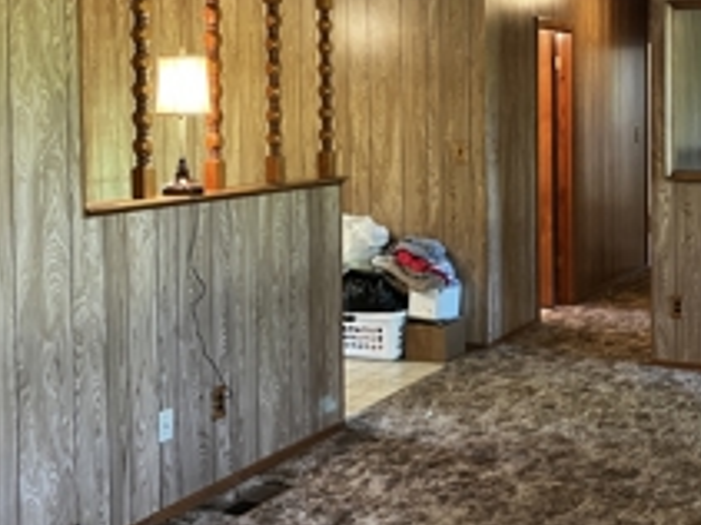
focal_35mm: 53
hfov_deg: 35.4
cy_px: 173
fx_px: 1073
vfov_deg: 27.3
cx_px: 525
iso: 320
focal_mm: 3.99
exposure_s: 1/40
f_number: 1.8
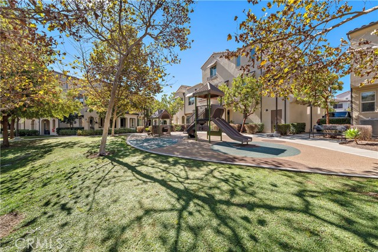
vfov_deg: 77.4
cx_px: 189
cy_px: 126
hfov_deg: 100.4
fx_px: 158
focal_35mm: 15
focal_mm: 15
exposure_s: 1/320
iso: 125
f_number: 8
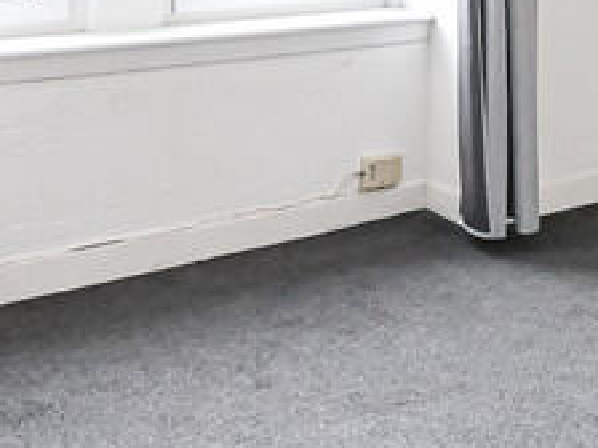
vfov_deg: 21.0
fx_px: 1106
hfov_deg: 27.9
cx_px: 641
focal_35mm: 64
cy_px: -120
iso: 1250
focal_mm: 7
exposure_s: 1/60
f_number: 4
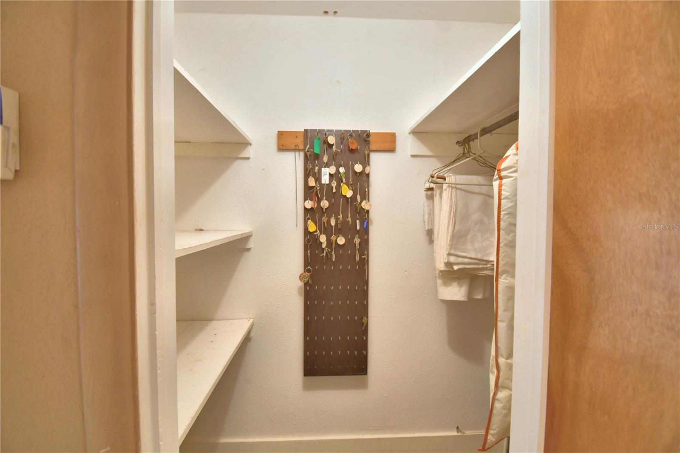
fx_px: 283
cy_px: 226
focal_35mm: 15
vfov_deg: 77.3
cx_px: 340
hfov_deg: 100.4
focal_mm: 10
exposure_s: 1/30
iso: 450
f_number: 4.5
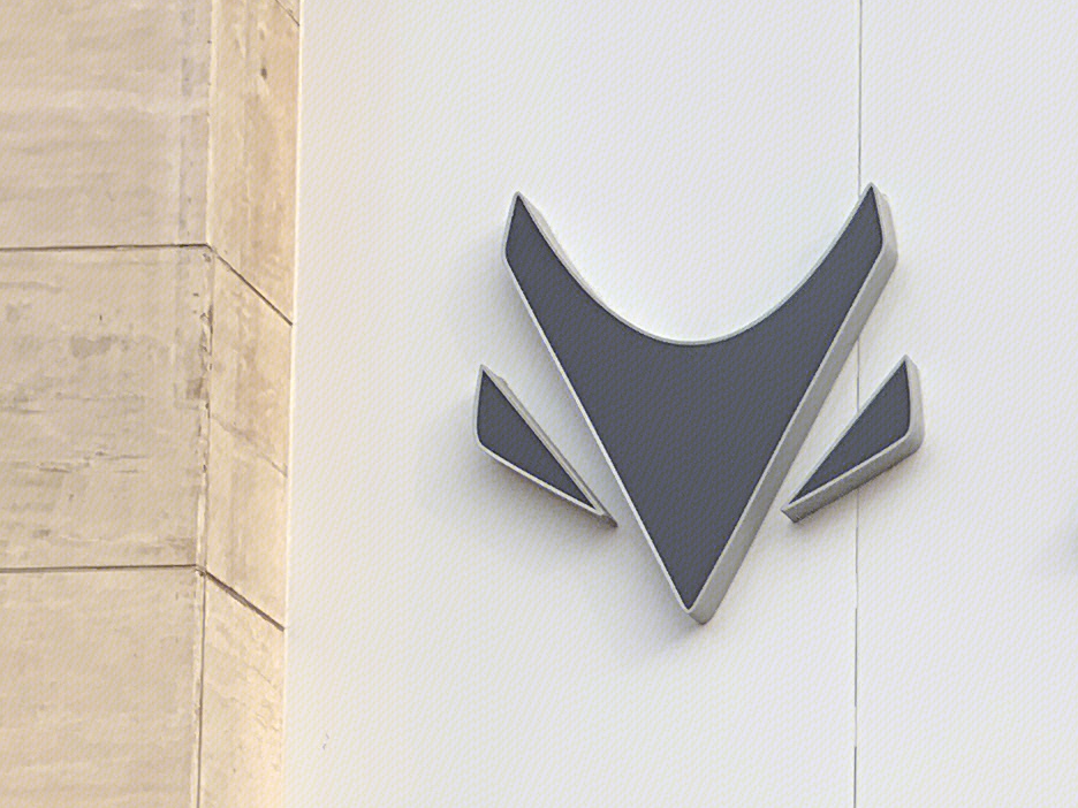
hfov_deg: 15.3
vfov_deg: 12.4
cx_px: 1912
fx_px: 3488
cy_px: 1310
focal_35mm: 112
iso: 25
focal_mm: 4.25
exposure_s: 1/1250
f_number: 1.8
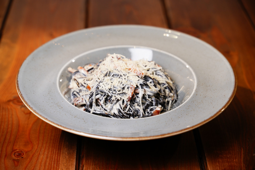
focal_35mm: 75
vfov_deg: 18.2
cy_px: 85
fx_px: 531
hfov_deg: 27.0
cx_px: 128
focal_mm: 75
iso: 800
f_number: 5
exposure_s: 1/500
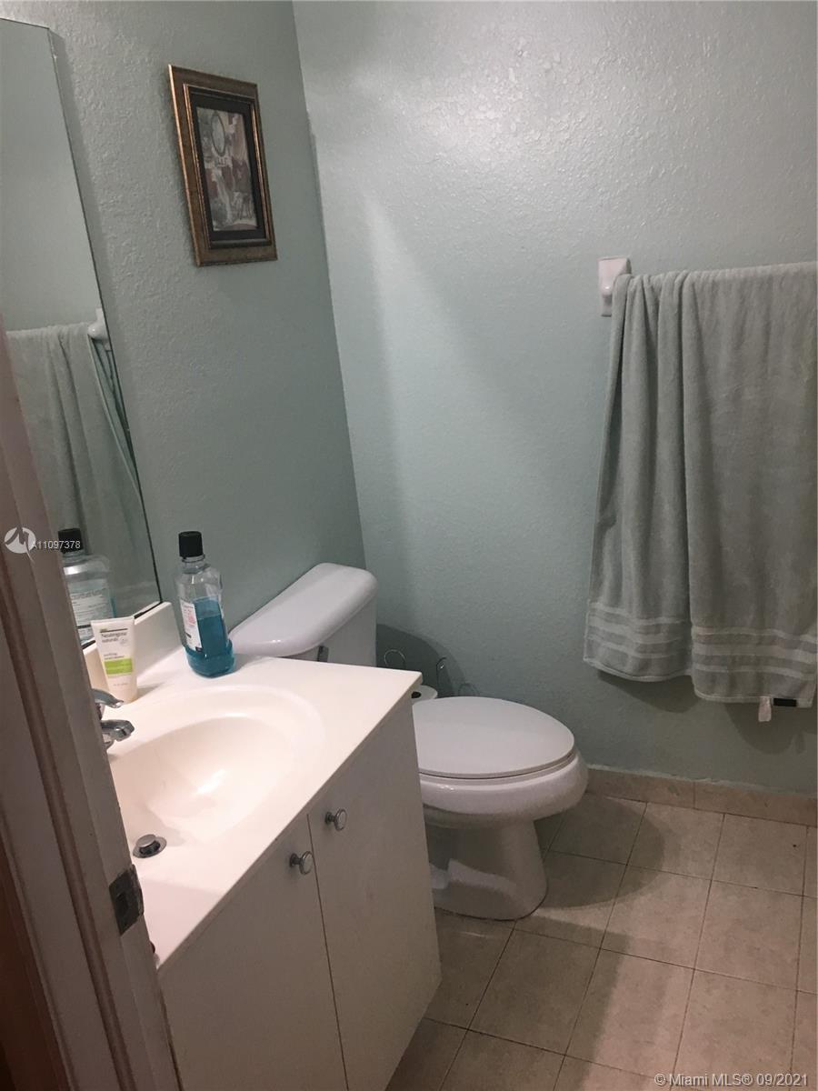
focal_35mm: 29
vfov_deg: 61.7
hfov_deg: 48.2
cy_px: 546
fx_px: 914
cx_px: 409
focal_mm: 4.15
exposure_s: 1/30
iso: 80
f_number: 2.2
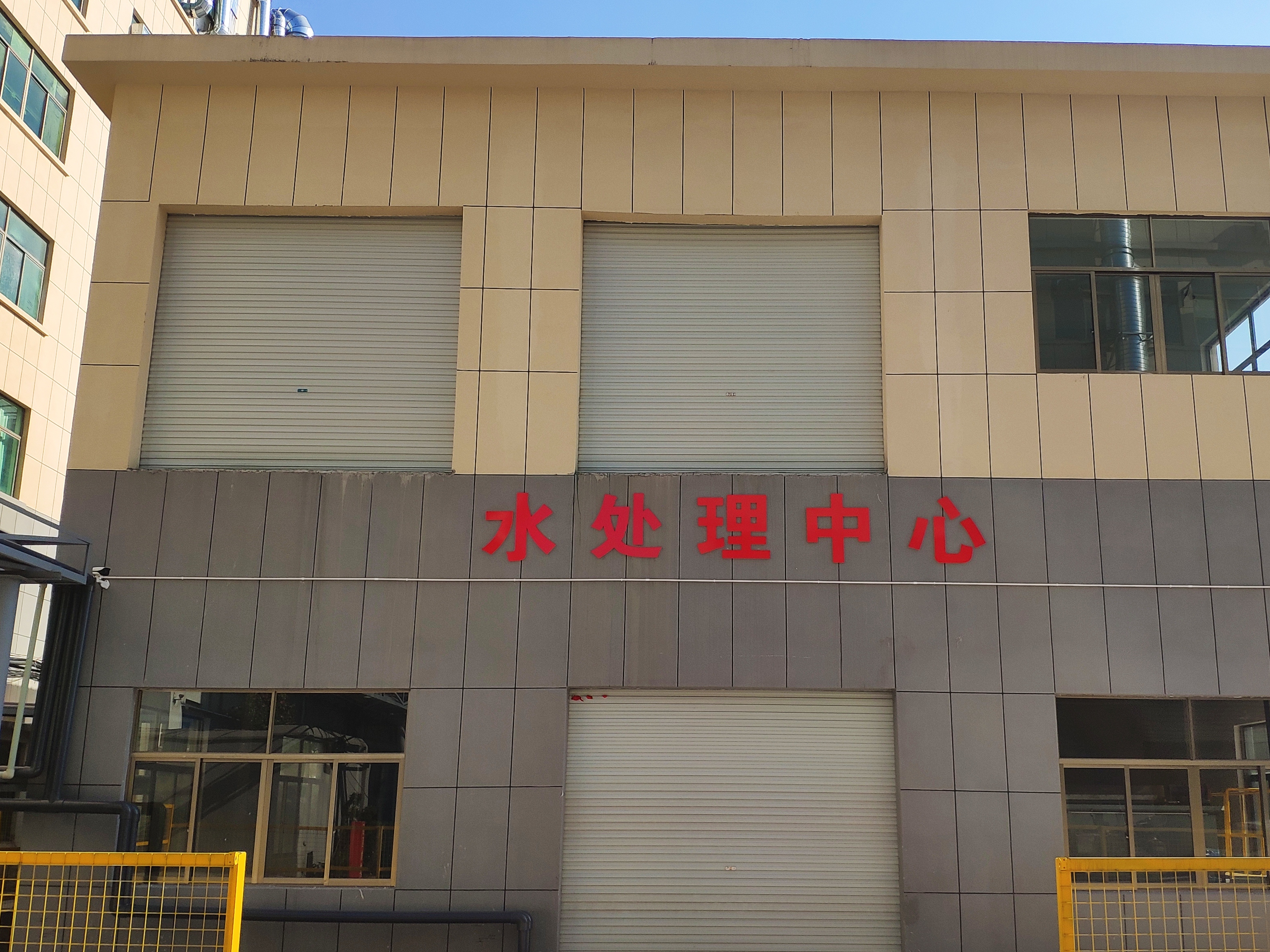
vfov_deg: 51.3
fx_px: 991
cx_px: 692
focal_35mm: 27
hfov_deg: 65.2
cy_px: 511
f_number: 1.8
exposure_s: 1/2302
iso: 100
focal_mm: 4.22
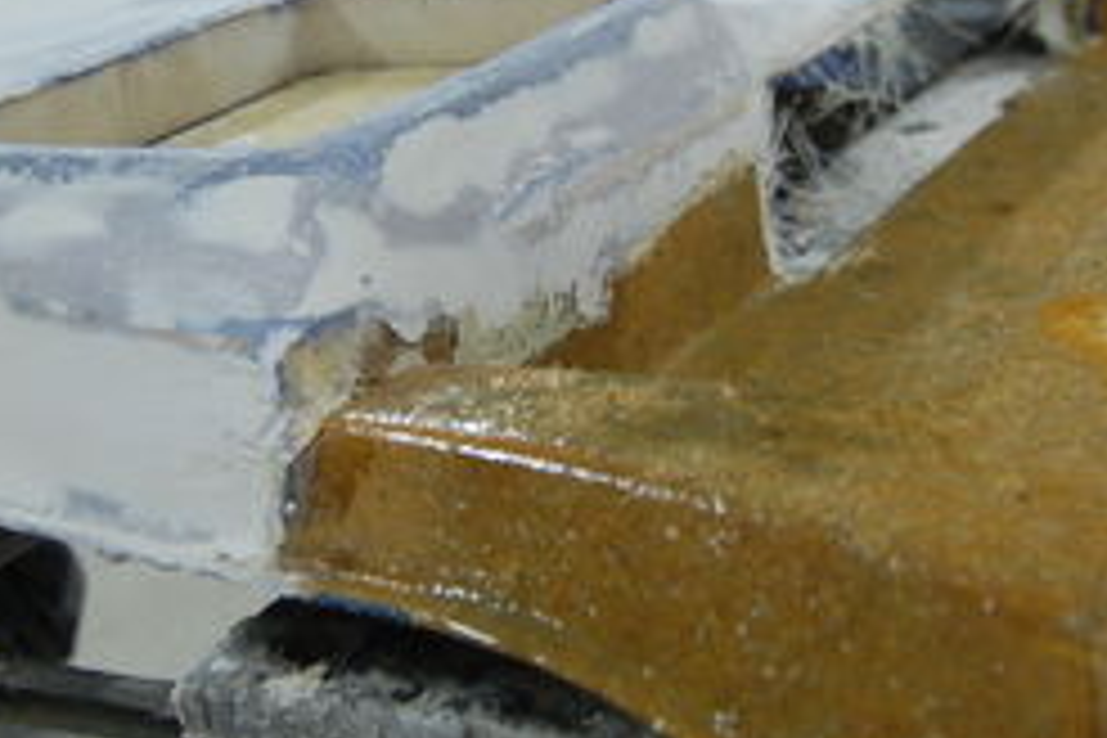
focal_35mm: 70
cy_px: 274
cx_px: 464
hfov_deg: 28.8
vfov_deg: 19.4
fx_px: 2152
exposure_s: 1/20
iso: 800
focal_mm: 18
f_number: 3.5
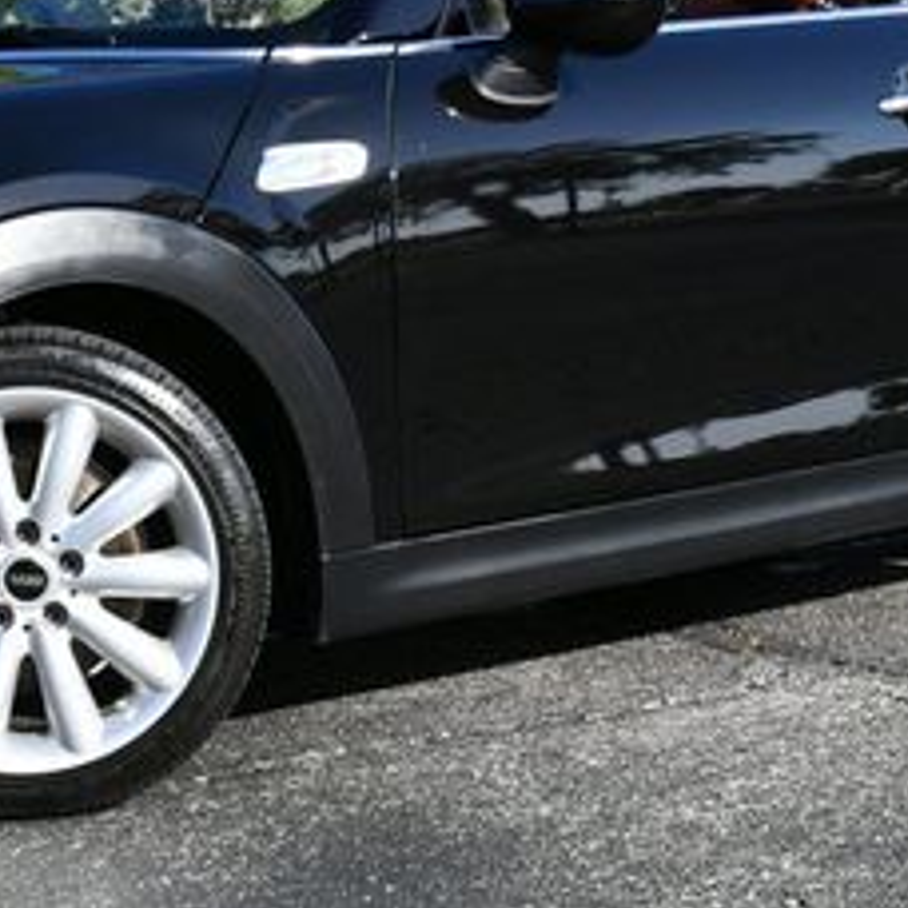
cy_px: 60
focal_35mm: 105
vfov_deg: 16.3
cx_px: 207
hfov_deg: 16.5
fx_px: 3116
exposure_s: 1/250
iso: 160
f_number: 8
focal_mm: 22
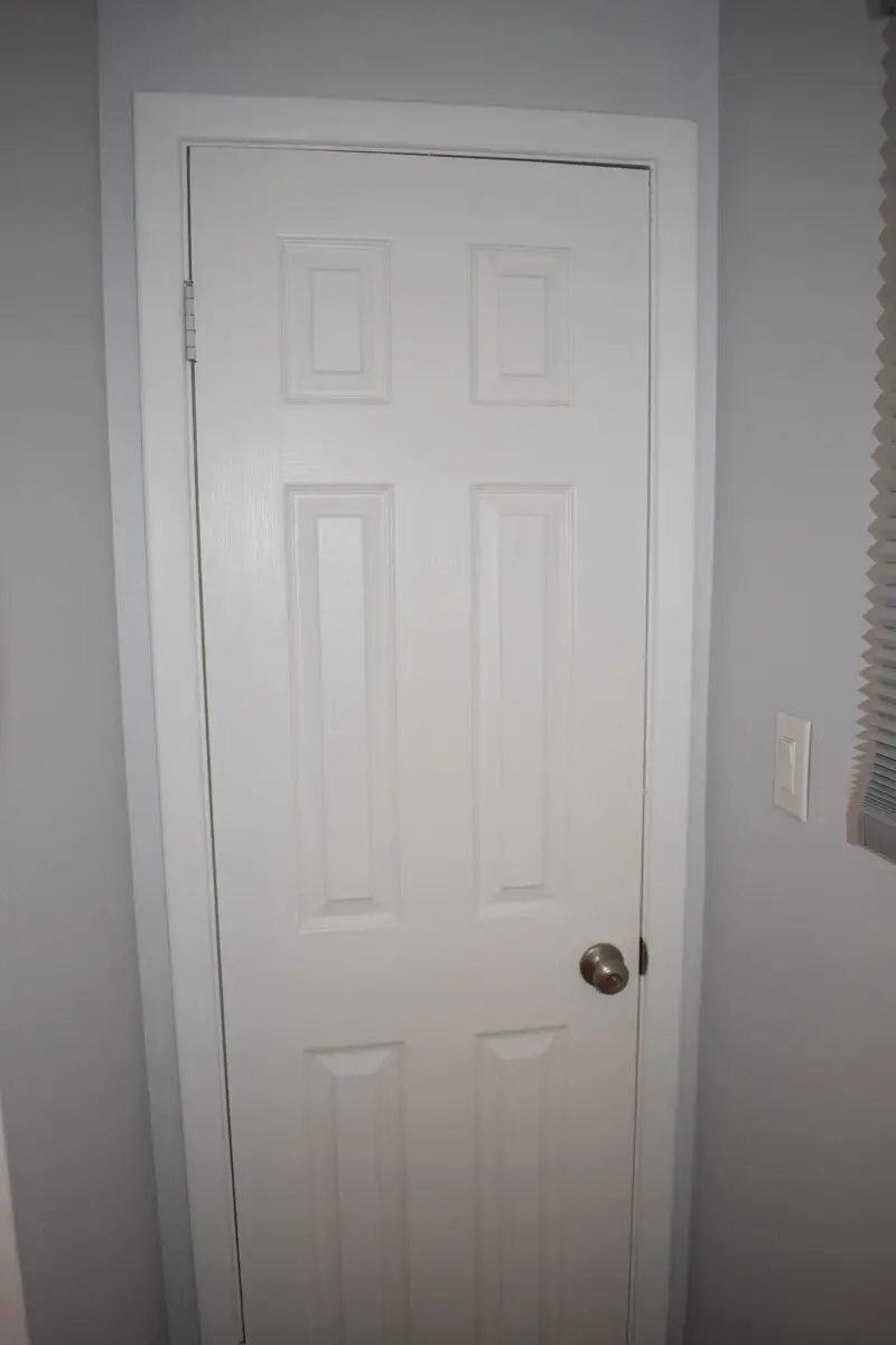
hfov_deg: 47.9
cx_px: 448
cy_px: 672
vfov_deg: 67.4
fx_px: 1008
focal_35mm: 27
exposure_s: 1/60
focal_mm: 18
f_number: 3.5
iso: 900
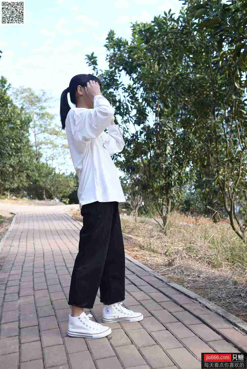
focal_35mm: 35
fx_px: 360
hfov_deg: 37.9
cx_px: 124
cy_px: 184
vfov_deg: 54.4
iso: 125
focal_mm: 35
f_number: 5.6
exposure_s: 1/200
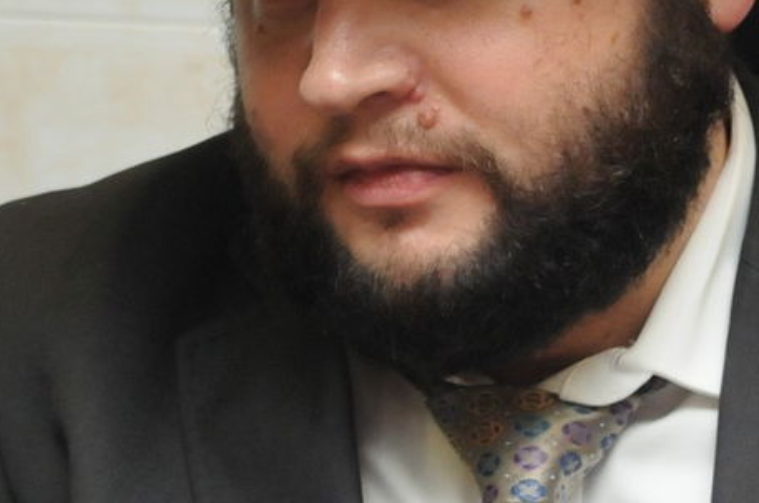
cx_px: 566
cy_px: 252
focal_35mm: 184
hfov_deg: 11.2
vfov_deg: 7.4
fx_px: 3873
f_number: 5.3
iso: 1600
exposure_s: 1/100
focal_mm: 40
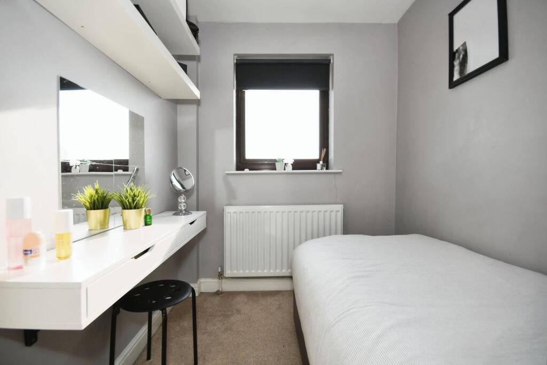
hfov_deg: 100.4
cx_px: 274
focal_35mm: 15
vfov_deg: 77.3
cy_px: 182
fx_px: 228
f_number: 8
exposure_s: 1/250
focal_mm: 10
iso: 400
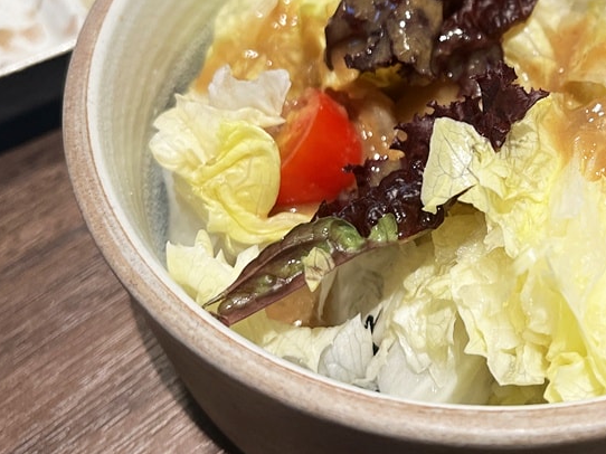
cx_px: 466
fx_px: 840
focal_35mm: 48
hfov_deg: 38.5
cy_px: 113
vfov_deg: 29.8
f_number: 1.6
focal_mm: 5.1
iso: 80
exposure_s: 1/60
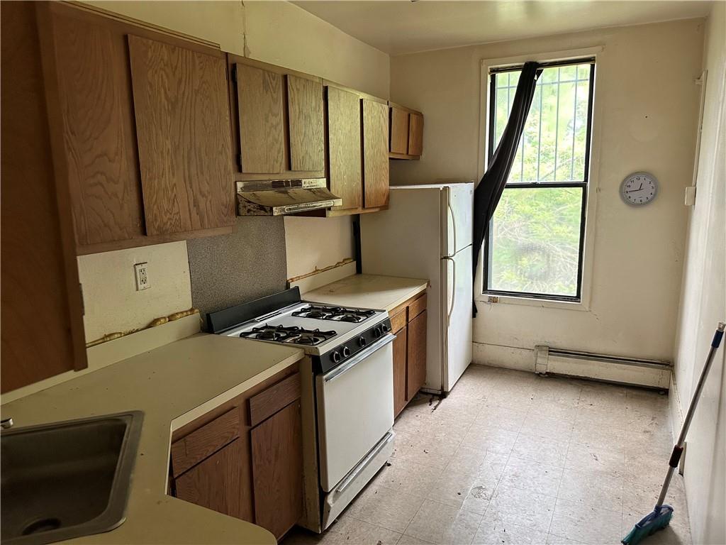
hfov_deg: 71.6
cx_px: 363
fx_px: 503
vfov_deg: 56.8
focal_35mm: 24
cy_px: 272
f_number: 1.78
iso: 250
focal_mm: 6.86
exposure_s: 1/111
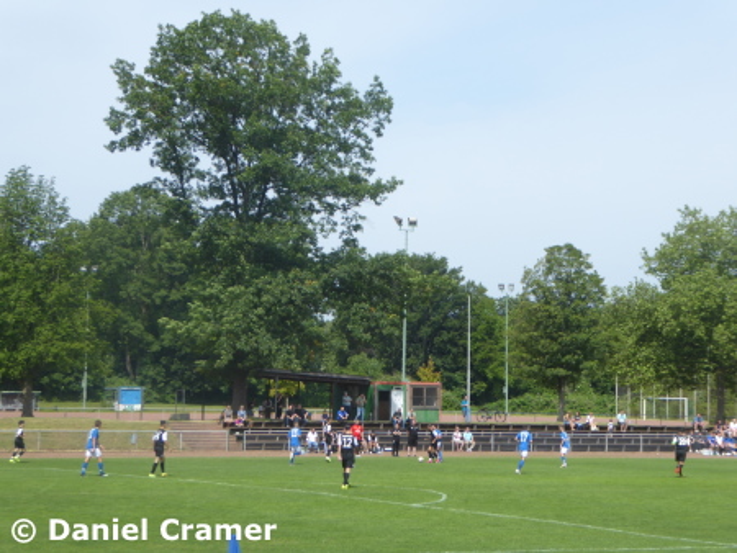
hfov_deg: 21.8
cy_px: 276
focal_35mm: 90
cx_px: 368
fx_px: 1917
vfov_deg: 16.4
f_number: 4.9
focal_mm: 16.1
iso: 80
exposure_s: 1/320
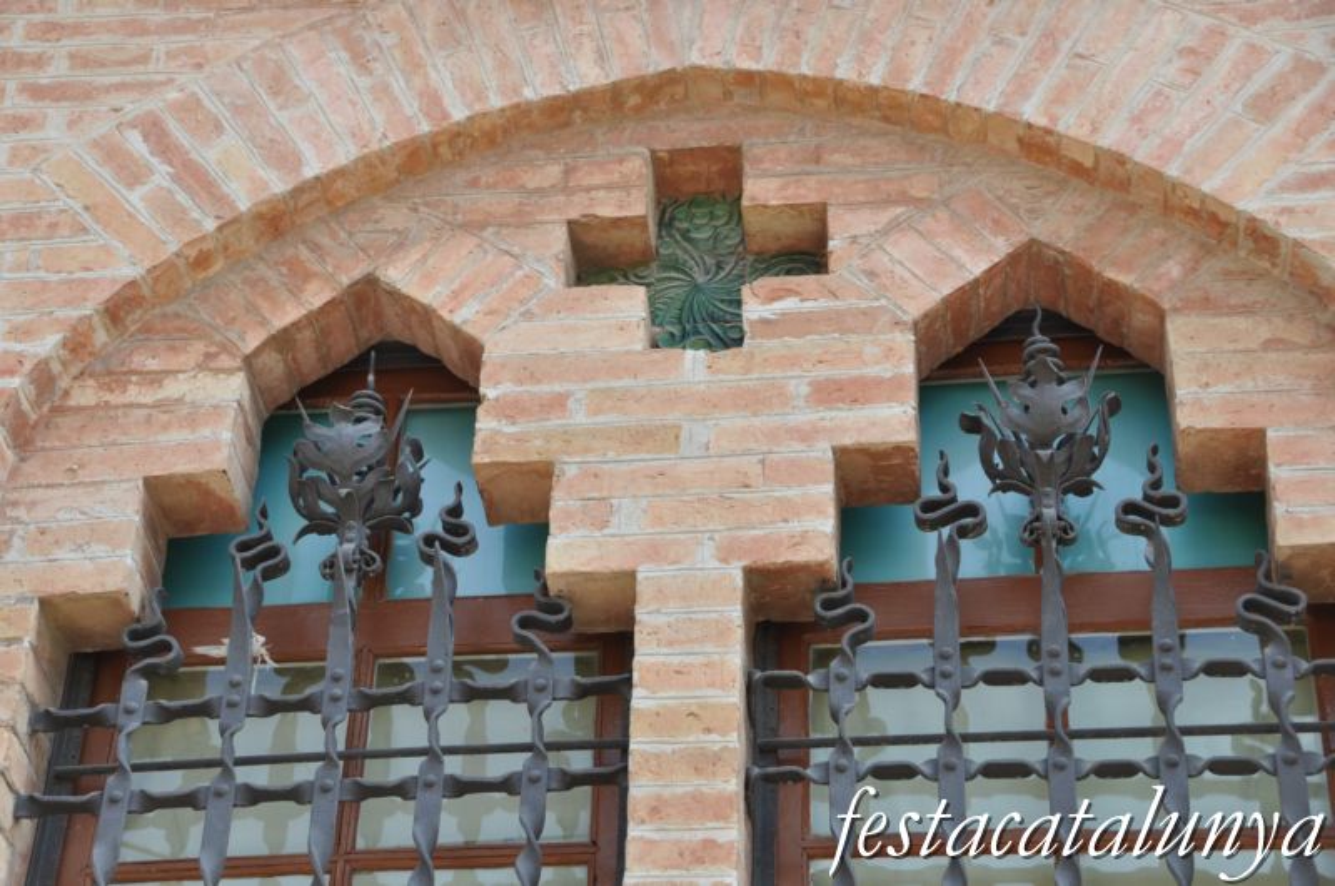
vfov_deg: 16.2
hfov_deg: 24.2
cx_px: 668
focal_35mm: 84
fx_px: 3111
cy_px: 443
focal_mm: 56
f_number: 7.1
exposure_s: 1/200
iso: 200
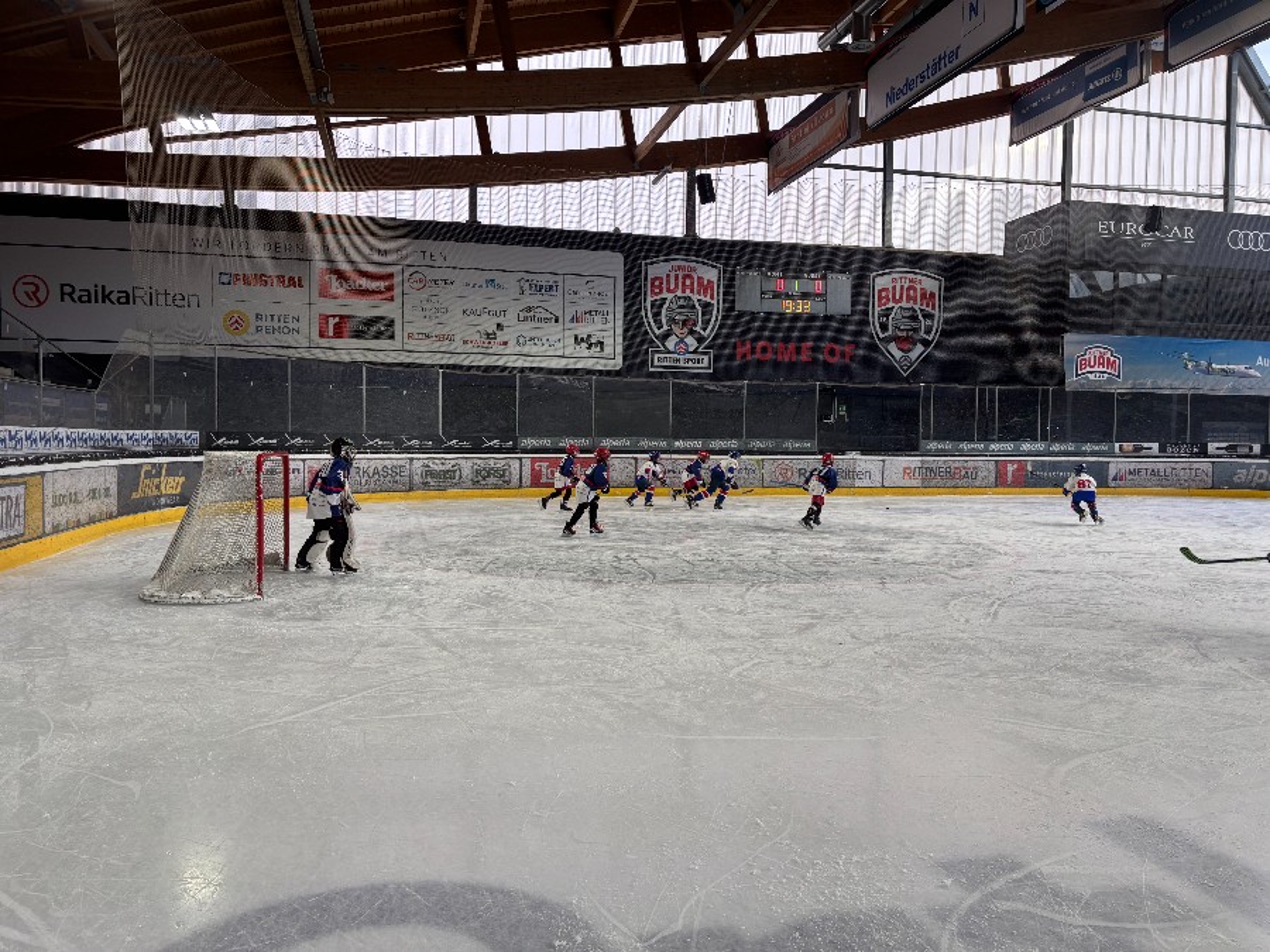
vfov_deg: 53.1
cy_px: 476
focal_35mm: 26
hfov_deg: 67.3
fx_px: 954
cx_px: 635
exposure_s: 1/101
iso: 32
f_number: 1.6
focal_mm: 5.96
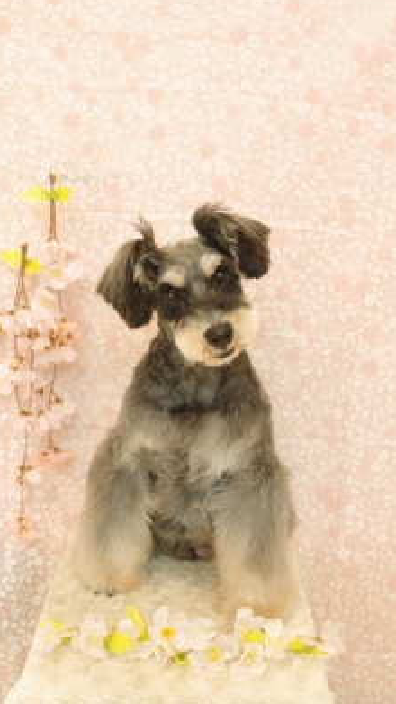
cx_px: 193
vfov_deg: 45.5
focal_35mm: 45
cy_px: 349
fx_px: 840
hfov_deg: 26.5
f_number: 2.8
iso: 800
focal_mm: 28
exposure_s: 1/50
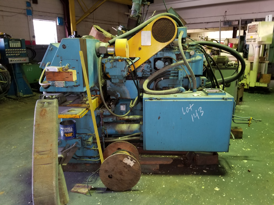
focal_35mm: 26
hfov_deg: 67.3
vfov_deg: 53.1
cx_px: 137
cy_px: 102
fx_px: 206
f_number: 1.7
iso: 160
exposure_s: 1/10
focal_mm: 4.3
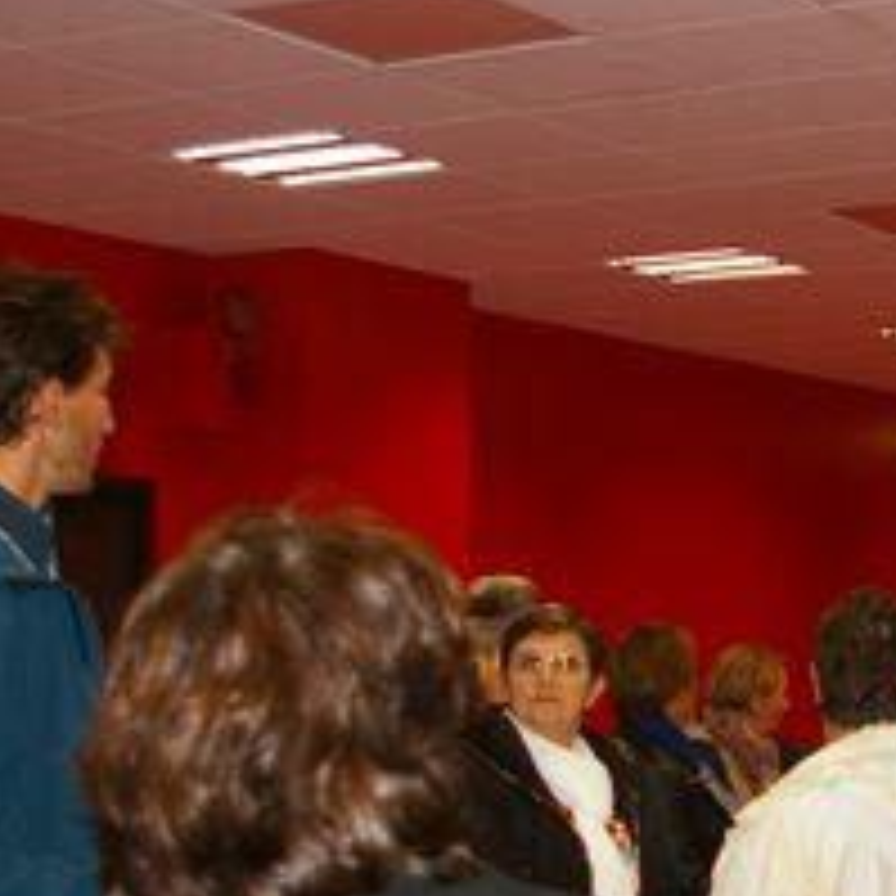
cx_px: 891
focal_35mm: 83
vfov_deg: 20.9
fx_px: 2431
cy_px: 516
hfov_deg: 20.2
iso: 200
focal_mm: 18
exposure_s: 1/30
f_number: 3.5
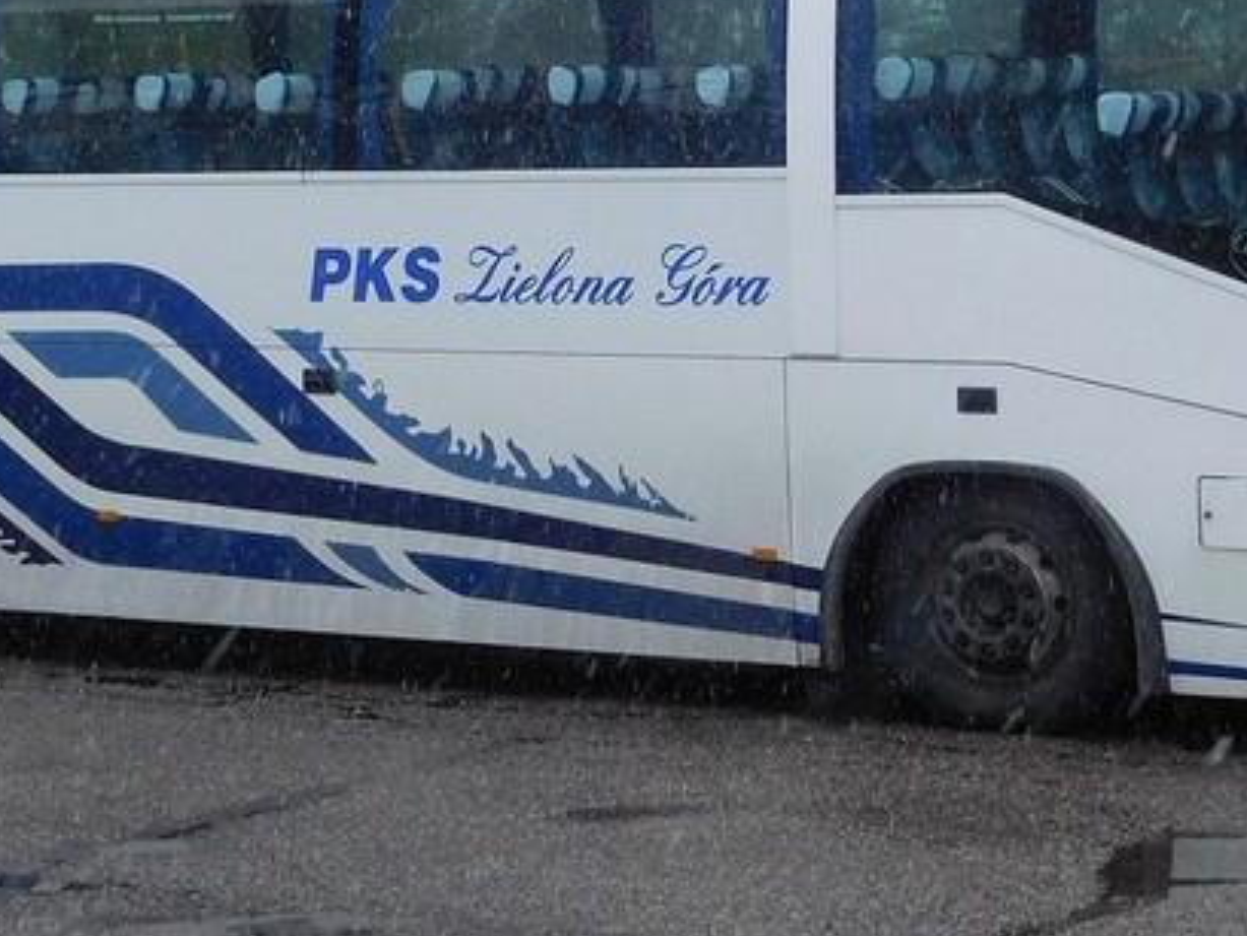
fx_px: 3171
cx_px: 573
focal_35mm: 88
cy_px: 210
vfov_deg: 16.7
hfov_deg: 22.2
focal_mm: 7.1
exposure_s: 1/200
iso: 400
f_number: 3.9
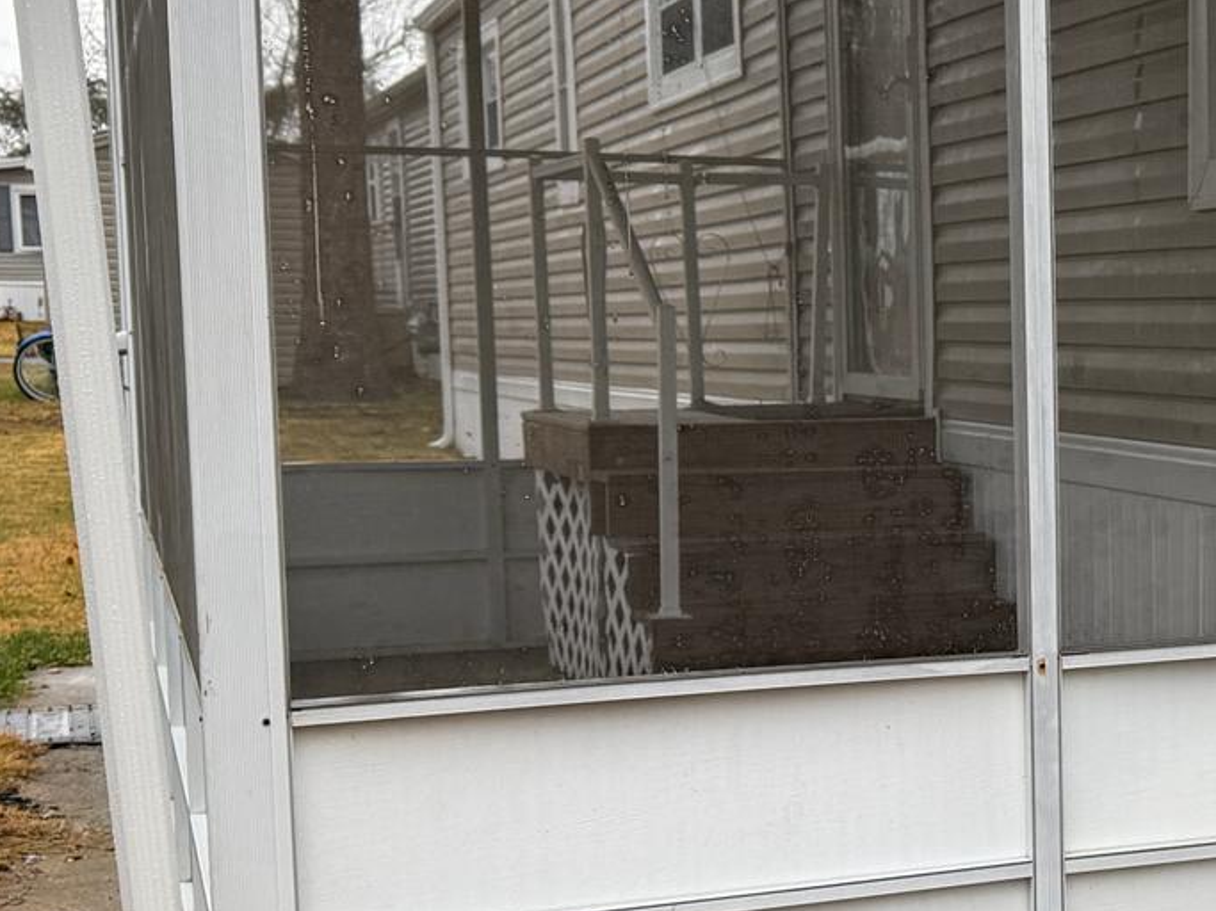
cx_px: 1417
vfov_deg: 20.4
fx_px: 2529
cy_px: 562
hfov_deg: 24.7
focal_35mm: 72
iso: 100
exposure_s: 1/677
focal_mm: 6.76
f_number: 1.78
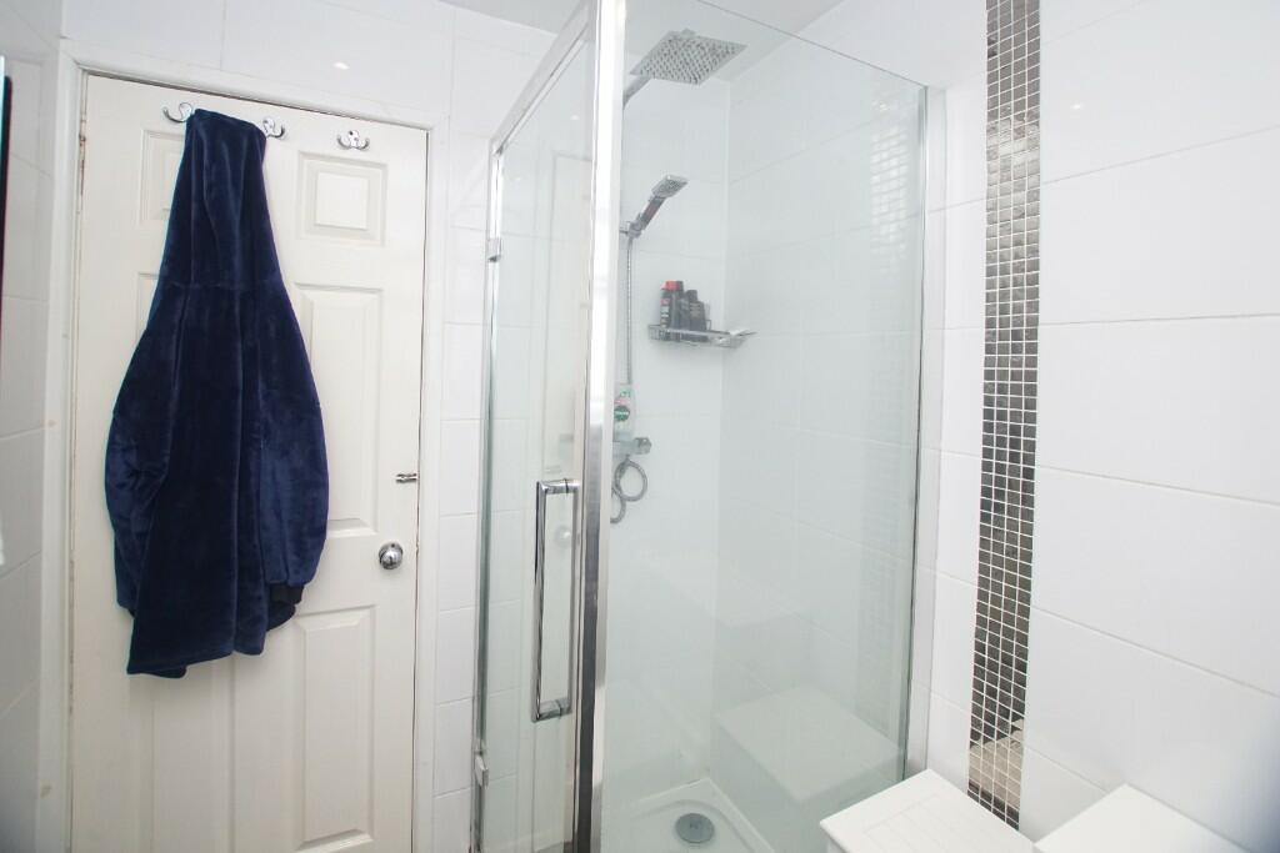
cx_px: 640
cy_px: 426
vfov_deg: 77.3
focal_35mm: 15
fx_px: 533
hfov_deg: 100.4
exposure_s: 1/160
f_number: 4
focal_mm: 10
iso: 1250
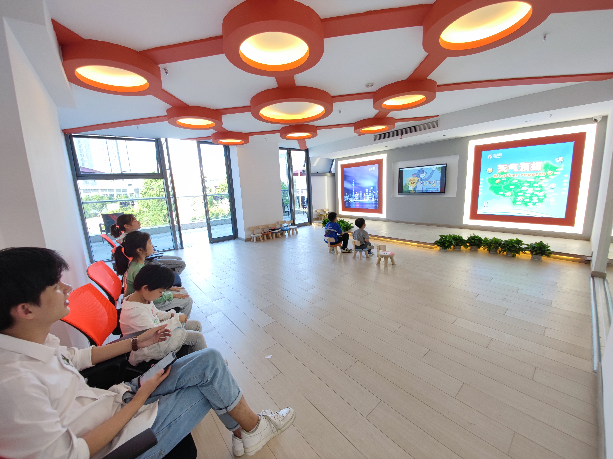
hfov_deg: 110.6
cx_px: 306
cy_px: 230
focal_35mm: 12
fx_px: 212
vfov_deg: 94.4
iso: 114
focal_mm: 1.95
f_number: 2.2
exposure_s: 1/50
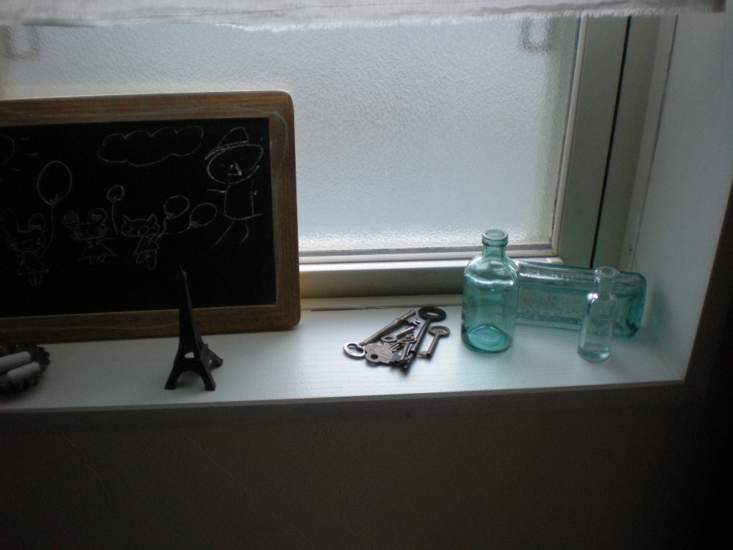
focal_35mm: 38
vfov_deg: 37.7
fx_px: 805
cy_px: 275
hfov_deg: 49.0
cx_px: 366
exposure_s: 1/68.3
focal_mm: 6.3
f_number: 3.1
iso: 200
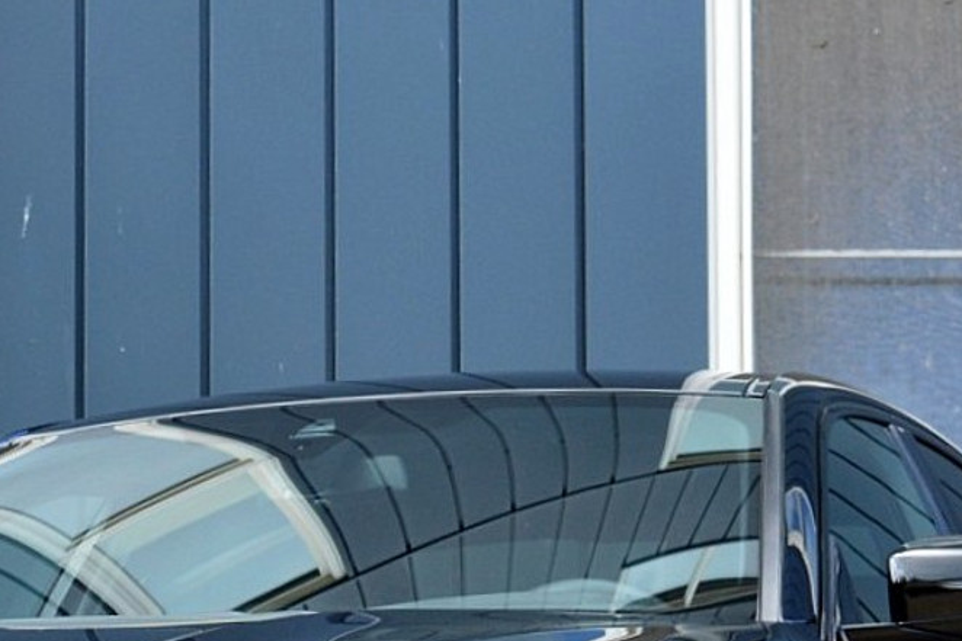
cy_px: 802
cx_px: 105
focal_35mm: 148
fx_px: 3954
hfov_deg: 13.8
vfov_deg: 9.1
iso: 400
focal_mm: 34
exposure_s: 1/100
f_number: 9
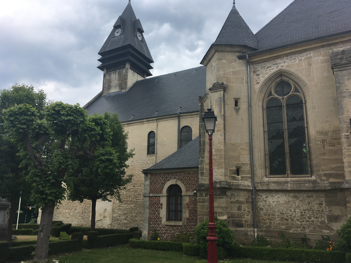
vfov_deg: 48.2
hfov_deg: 61.7
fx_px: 294
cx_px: 176
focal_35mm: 29
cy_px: 132
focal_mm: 4.15
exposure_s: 1/1183
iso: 25
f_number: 2.2
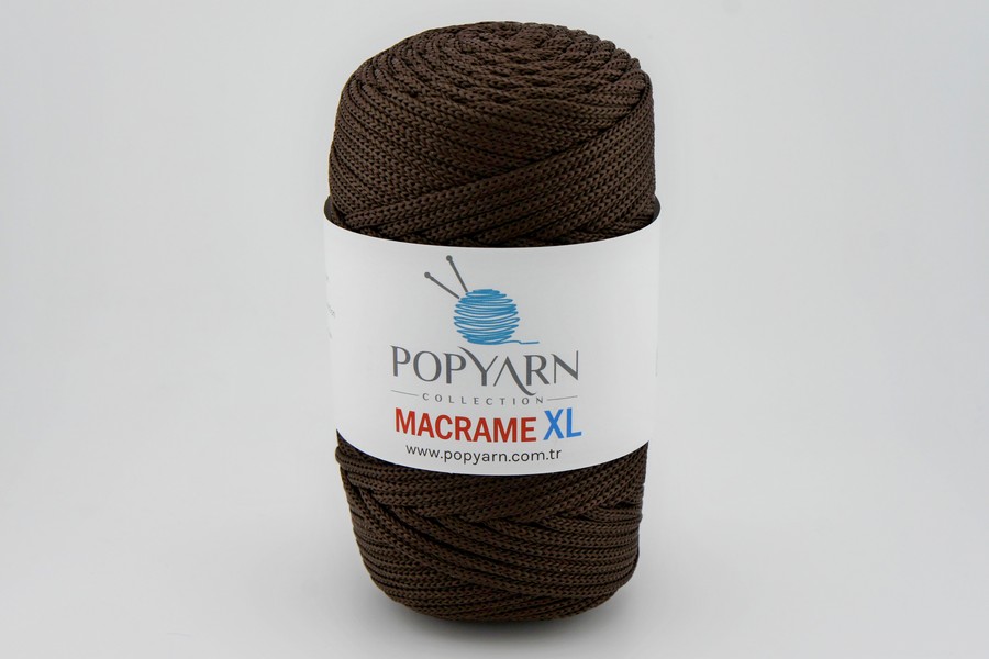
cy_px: 330
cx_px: 494
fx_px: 1689
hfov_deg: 32.6
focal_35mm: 62
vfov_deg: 22.1
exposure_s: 1/320
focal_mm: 41
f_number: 8
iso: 200
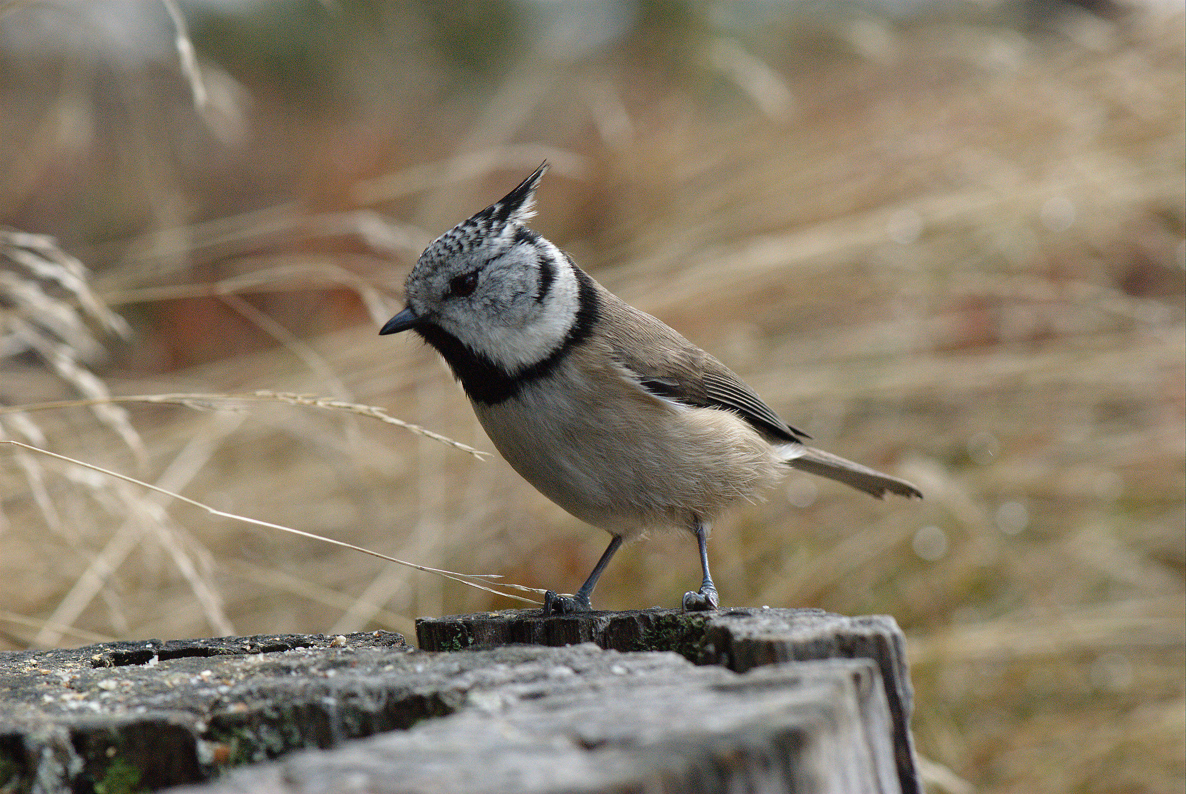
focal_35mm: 158
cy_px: 397
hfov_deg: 13.0
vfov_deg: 8.7
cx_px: 593
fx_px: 5195
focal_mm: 105
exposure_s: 1/500
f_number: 7.1
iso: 1250
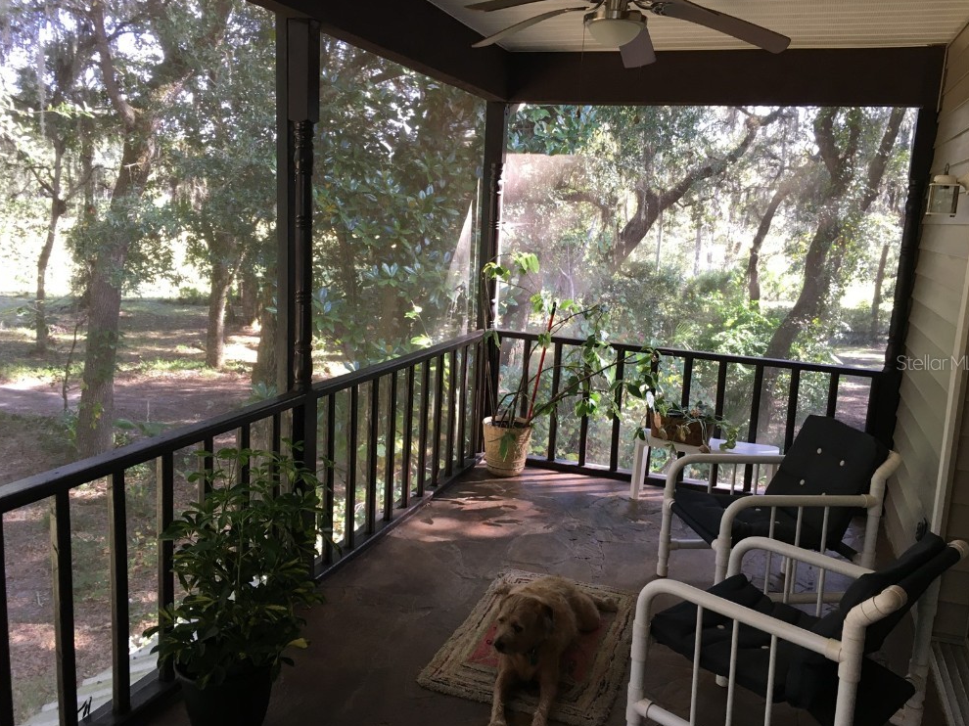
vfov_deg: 46.8
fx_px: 840
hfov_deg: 60.0
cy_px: 362
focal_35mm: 30
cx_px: 487
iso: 32
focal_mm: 4.15
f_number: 2.2
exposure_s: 1/30
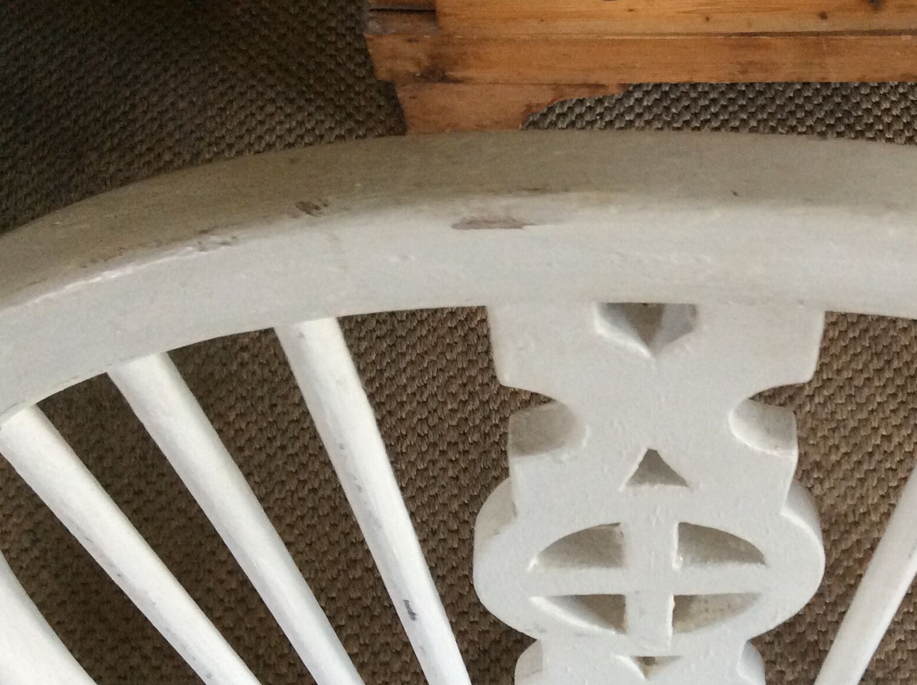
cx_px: 649
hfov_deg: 35.7
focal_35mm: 53
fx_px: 1402
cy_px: 382
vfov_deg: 27.4
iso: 160
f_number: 2.4
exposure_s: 1/25
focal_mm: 3.3
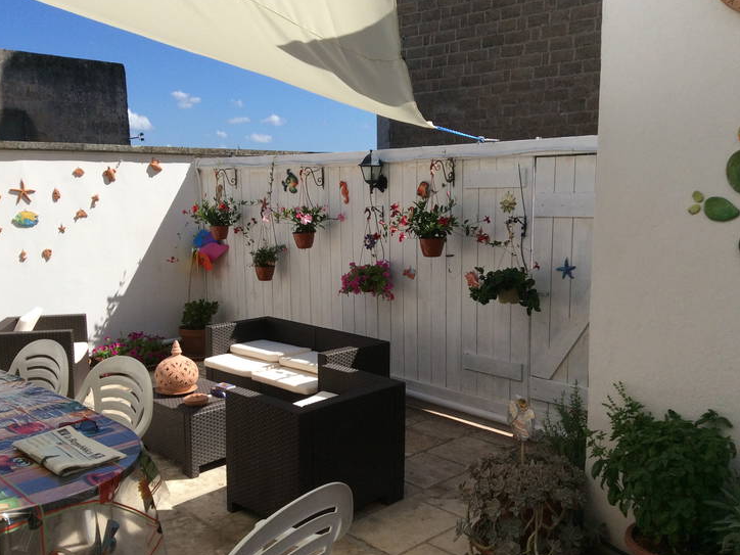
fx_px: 770
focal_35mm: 36
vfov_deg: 39.6
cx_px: 360
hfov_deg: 51.3
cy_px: 297
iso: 32
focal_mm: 3.3
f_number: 2.4
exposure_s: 1/2119
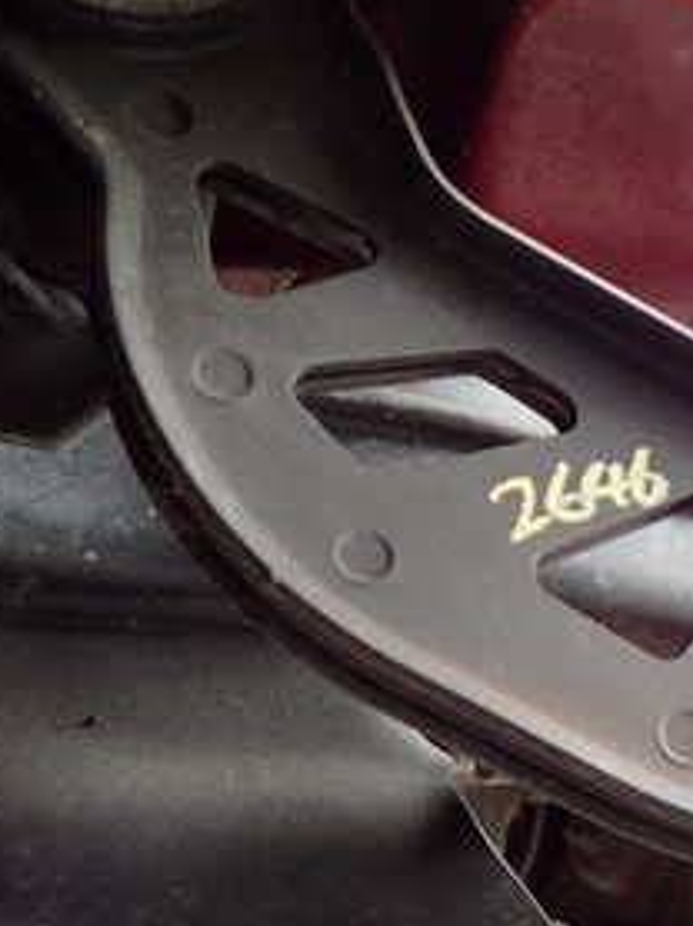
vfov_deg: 35.6
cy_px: 453
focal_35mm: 54
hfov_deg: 24.6
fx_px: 1444
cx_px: 816
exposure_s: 1/40
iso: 200
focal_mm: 4.5
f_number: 2
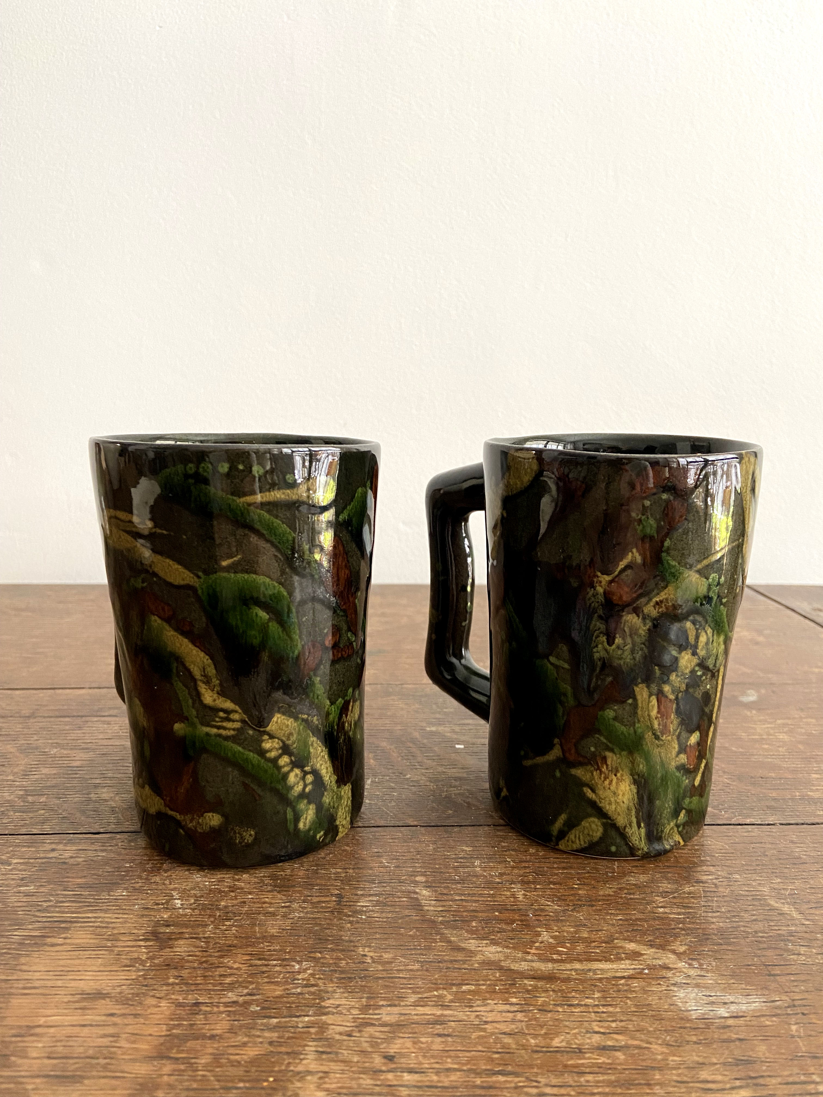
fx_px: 824
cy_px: 548
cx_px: 412
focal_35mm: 26
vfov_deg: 67.3
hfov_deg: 53.1
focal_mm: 4.25
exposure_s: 1/71
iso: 125
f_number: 1.8
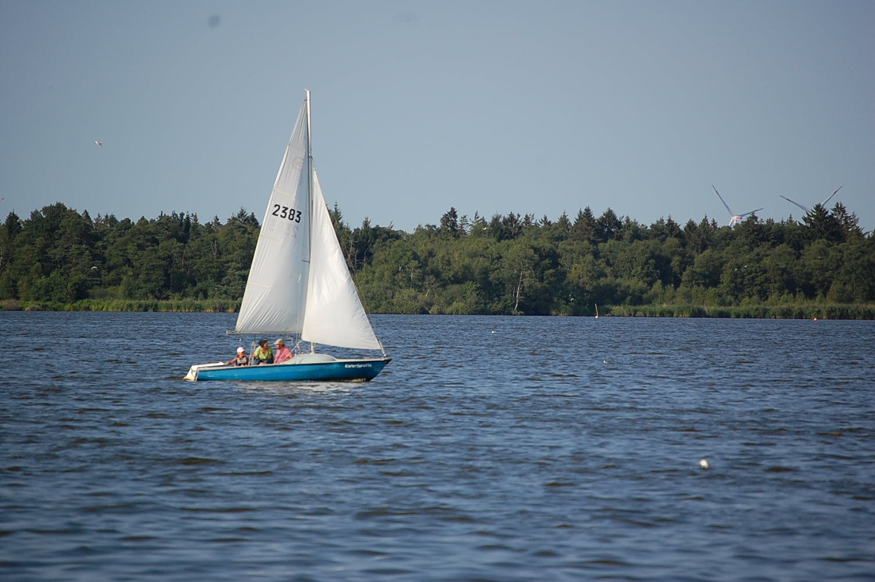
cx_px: 438
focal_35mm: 300
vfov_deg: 4.6
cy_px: 291
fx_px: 7285
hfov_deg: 6.9
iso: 400
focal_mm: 200
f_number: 5.6
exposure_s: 1/1600
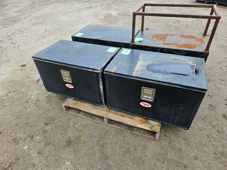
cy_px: 85
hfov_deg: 73.9
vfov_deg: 58.9
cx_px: 114
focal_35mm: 23
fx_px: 151
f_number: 1.8
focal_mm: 5.4
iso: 50
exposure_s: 1/399
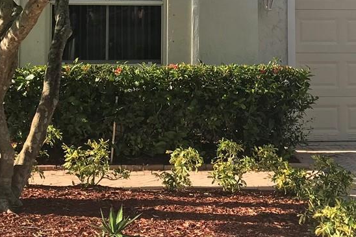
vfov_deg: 15.8
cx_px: 226
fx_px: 840
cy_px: 3
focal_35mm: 85
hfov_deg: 23.8
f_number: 1.8
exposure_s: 1/689
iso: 20
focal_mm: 3.99
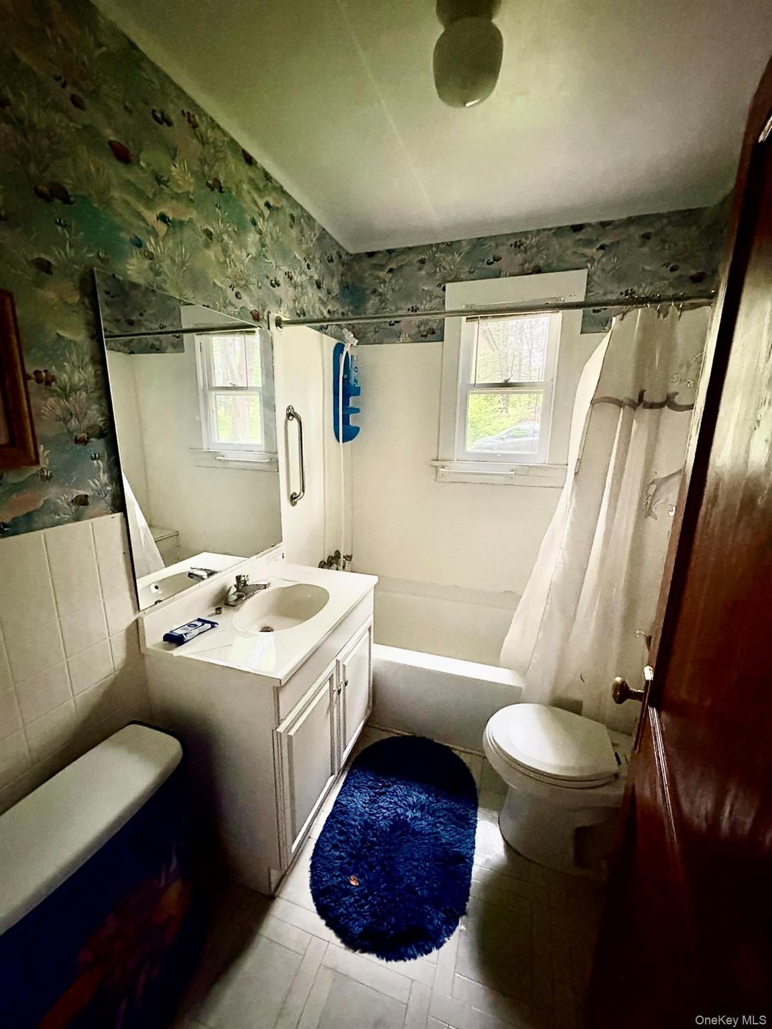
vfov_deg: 102.1
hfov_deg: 85.7
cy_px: 514
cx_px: 386
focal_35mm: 14
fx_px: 416
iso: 1250
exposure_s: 1/30
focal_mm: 2.22
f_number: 2.2
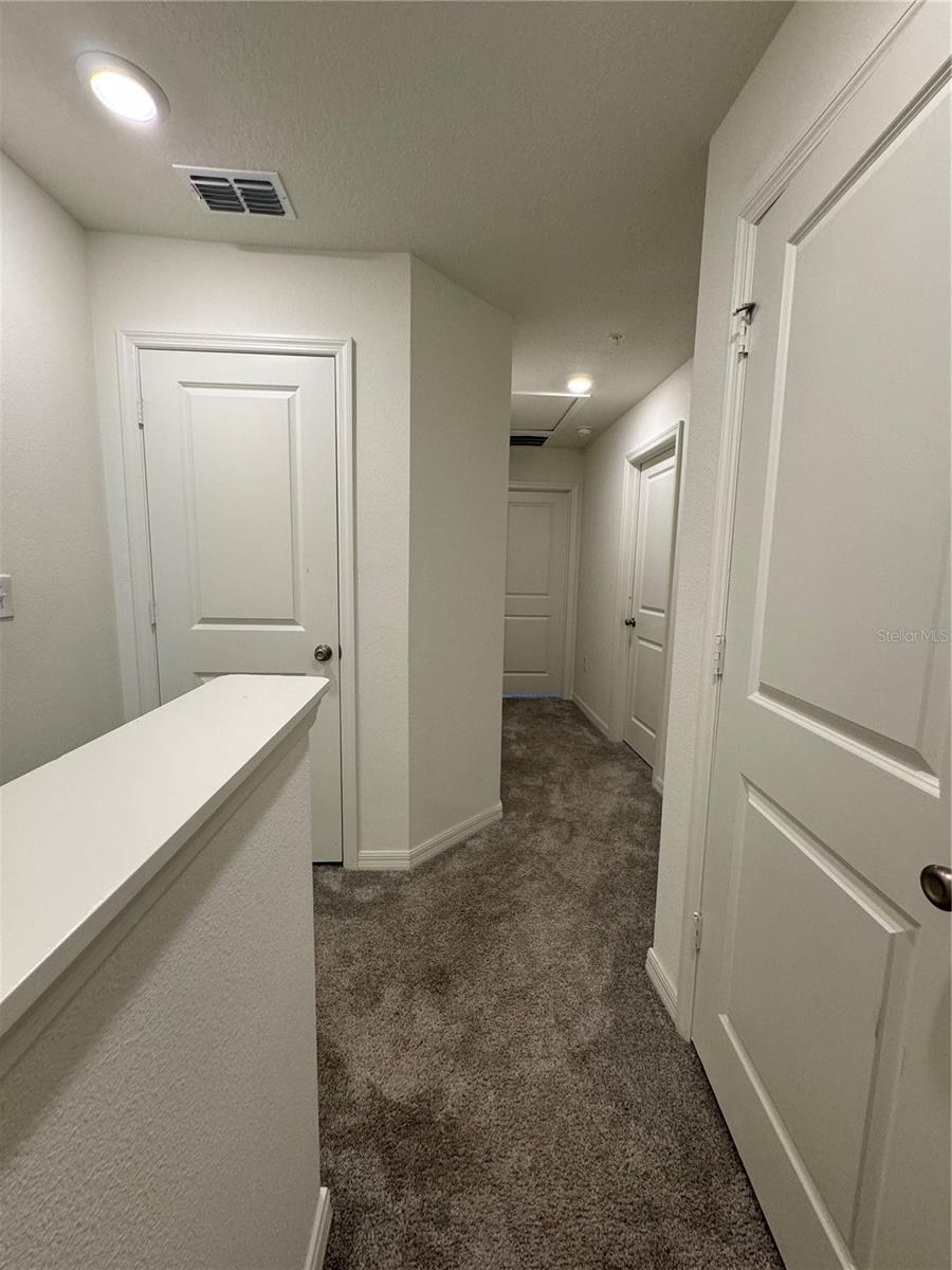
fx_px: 513
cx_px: 476
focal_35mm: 14
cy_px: 635
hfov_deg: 85.7
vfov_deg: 102.1
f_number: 2.2
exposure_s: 1/120
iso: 200
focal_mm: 2.22
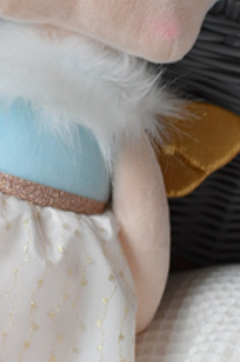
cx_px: 62
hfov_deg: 11.3
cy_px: 145
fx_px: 1215
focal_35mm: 121
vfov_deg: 16.9
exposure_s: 1/60
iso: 640
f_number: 4
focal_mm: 35
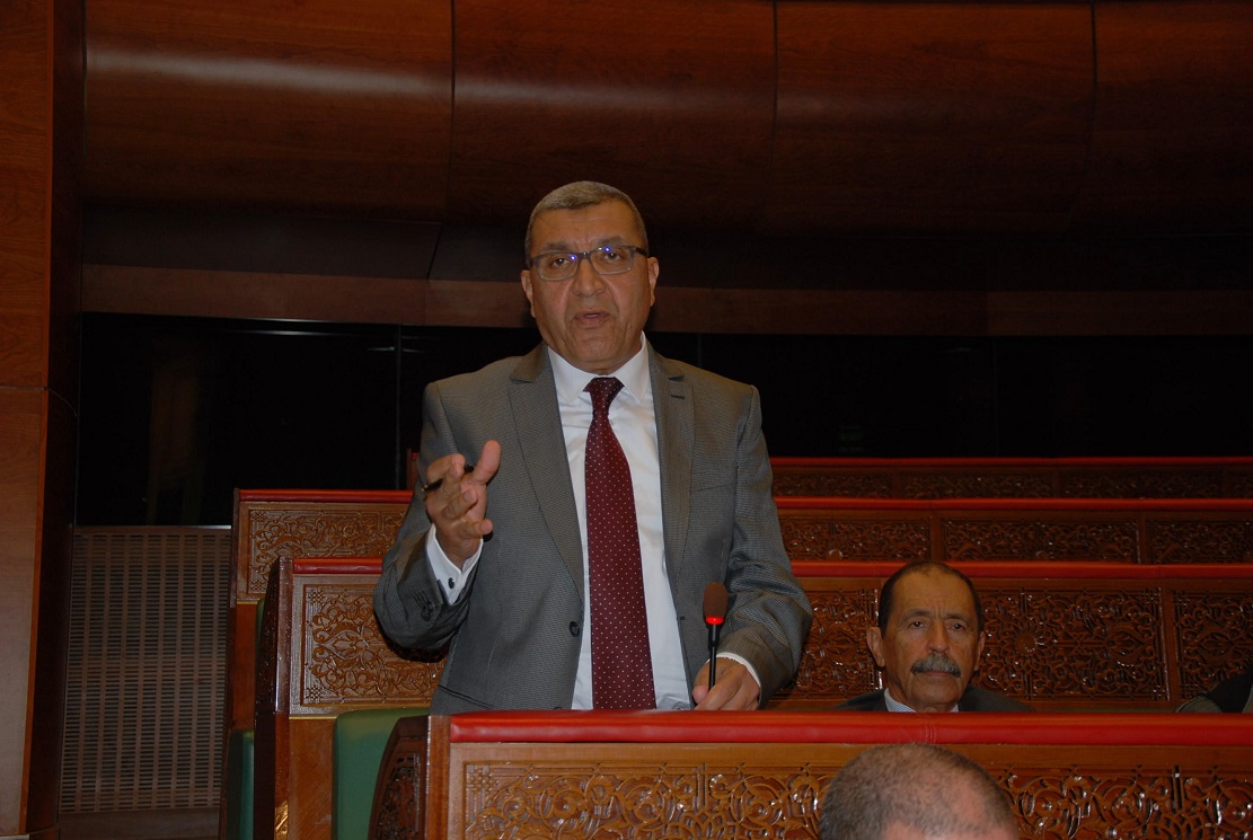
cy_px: 420
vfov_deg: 25.9
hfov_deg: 37.8
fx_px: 1830
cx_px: 626
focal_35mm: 52
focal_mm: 35
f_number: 4.5
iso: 200
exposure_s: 1/60
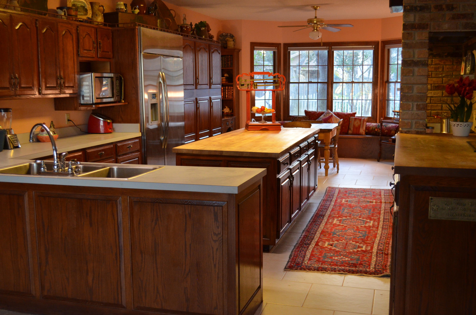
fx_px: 554
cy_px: 158
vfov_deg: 31.8
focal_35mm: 42
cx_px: 238
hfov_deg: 46.5
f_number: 4.5
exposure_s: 1/50
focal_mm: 28
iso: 1600
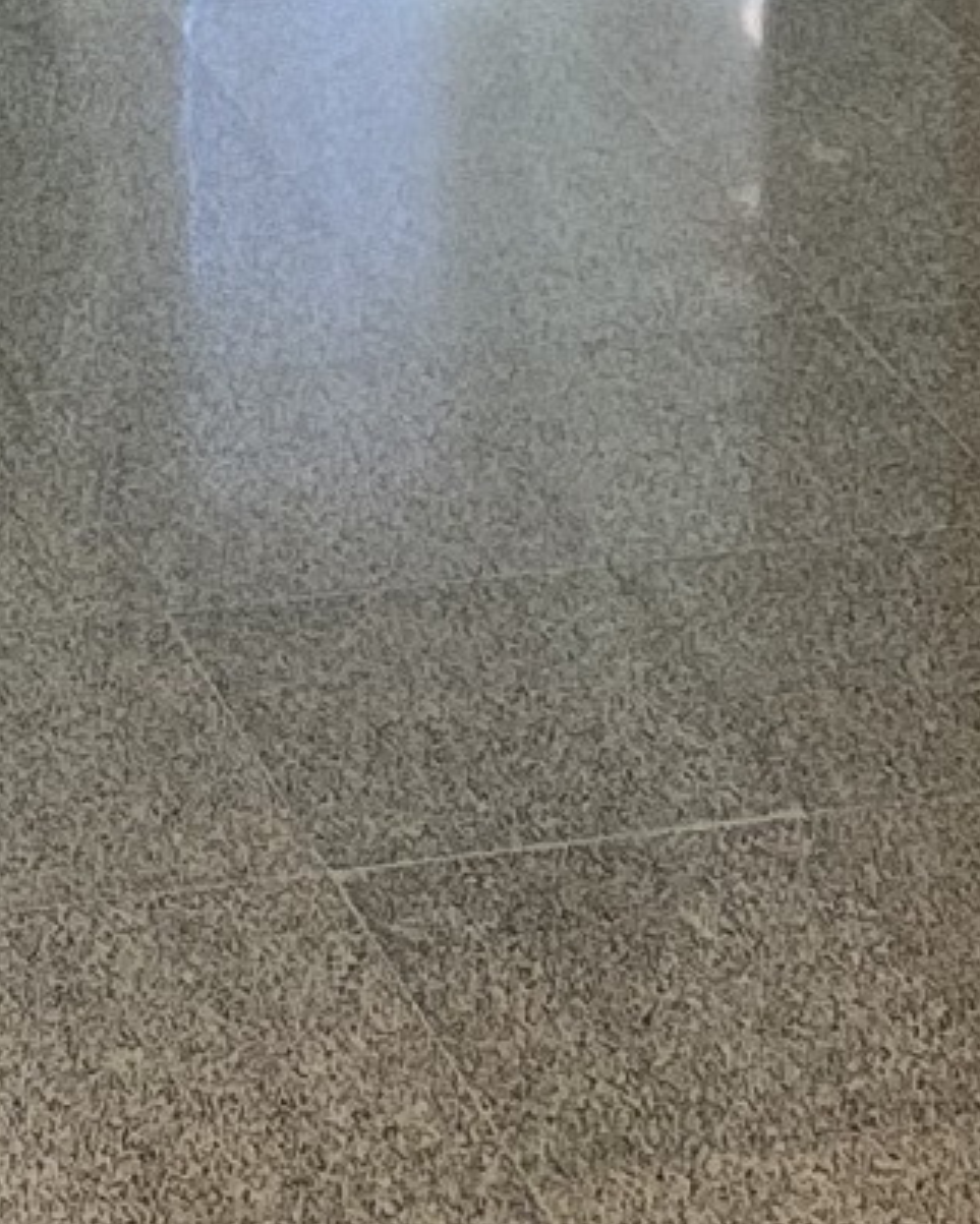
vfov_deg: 9.5
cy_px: -2350
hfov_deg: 9.4
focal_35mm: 162
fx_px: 5871
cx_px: -107
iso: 40
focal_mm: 5.7
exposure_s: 1/112
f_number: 1.5
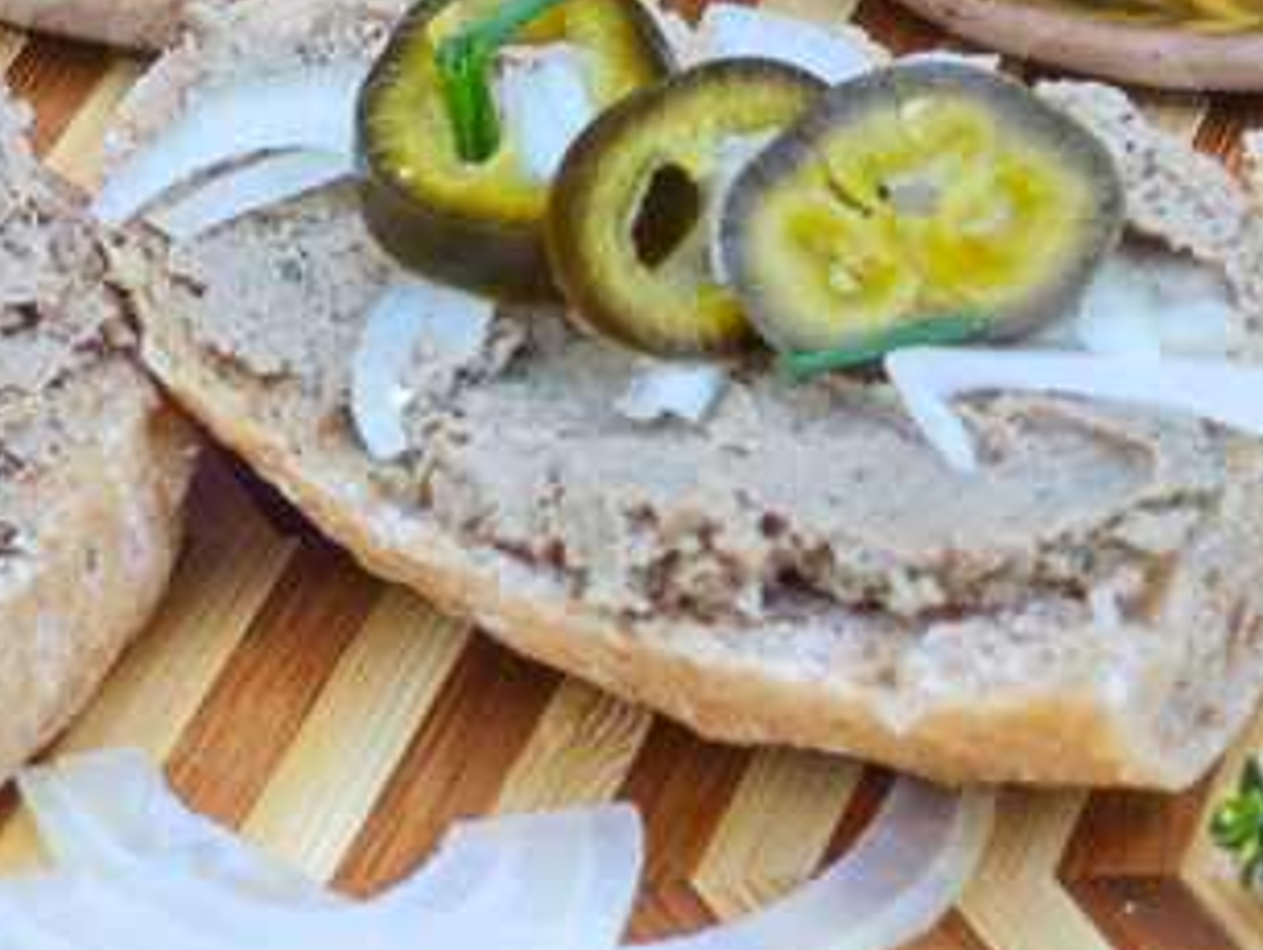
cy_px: -62
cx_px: 235
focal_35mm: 196
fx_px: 7157
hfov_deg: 10.1
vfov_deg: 7.5
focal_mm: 7.06
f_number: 2
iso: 64
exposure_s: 1/120
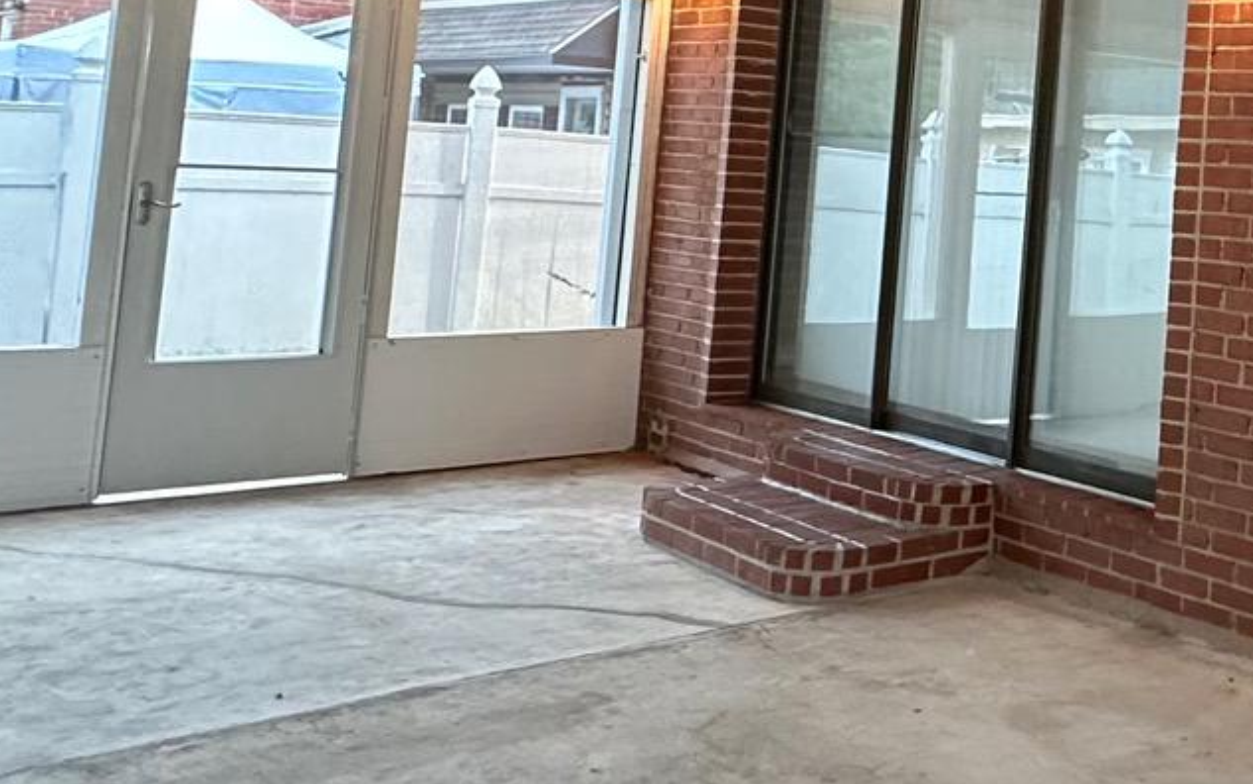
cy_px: 57
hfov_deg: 35.2
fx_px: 1640
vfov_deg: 25.9
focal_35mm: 48
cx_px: 1409
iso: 500
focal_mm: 2.22
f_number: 2.2
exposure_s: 1/60
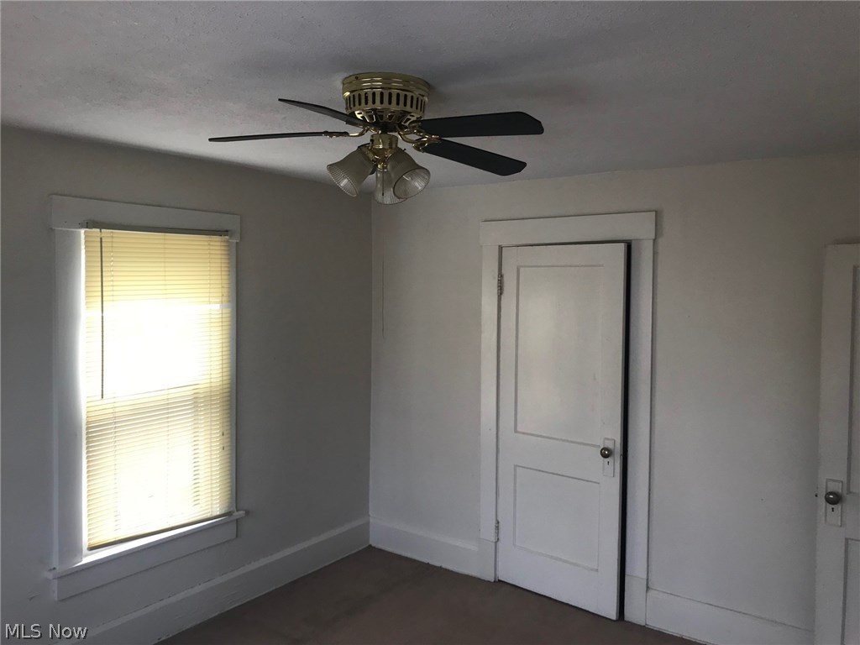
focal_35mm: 28
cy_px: 322
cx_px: 430
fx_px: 696
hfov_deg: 63.4
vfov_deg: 49.7
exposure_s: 1/60
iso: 32
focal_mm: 3.99
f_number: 1.8
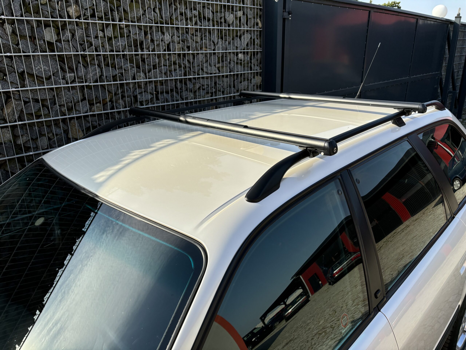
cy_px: 175
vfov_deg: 53.1
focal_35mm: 26
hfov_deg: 67.3
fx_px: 350
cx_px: 233
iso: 50
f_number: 1.6
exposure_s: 1/2398
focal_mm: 5.96
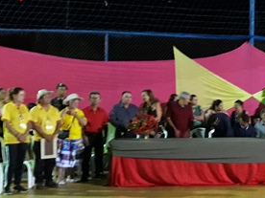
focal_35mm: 65
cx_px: 247
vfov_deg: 22.6
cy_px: 106
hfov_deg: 28.5
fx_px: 498
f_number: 1.9
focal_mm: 3.7
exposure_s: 1/10
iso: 800
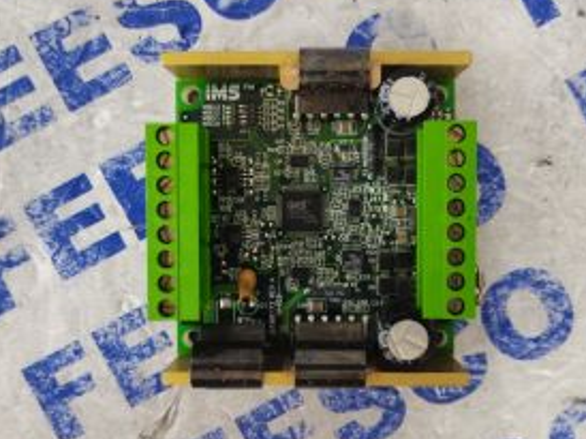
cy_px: 221
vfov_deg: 37.7
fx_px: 643
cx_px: 308
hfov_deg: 49.0
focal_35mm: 38
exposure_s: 1/30
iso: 640
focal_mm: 5.58
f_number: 1.8
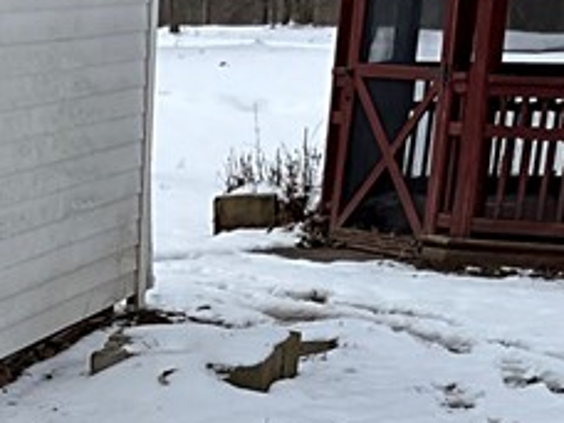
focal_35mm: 130
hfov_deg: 14.8
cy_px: 873
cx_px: -64
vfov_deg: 10.4
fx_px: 2118
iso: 25
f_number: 1.8
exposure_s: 1/1848
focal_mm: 3
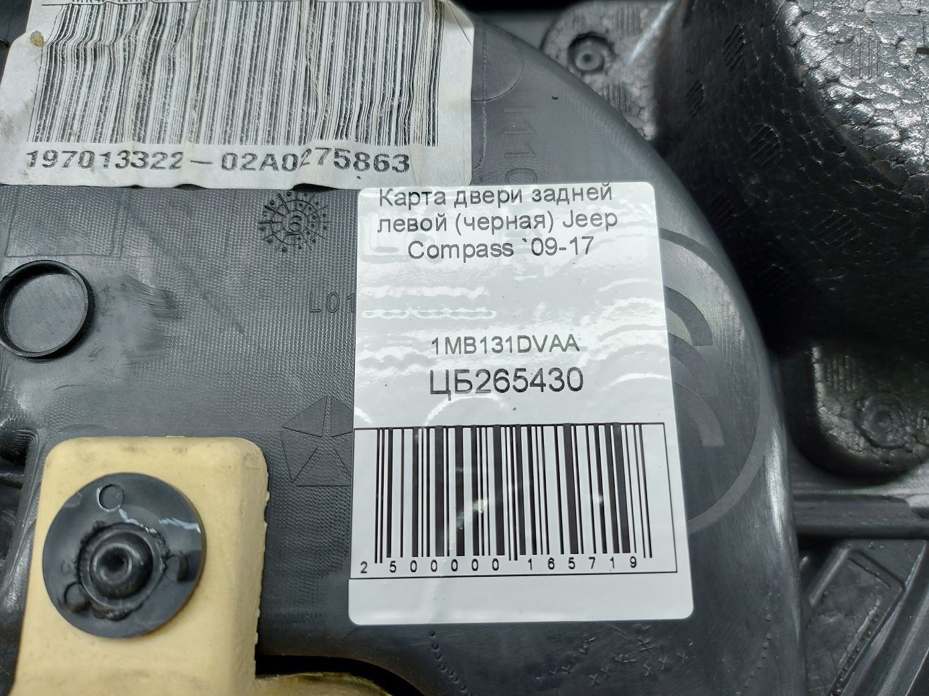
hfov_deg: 71.6
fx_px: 644
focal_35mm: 24
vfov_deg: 56.8
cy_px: 348
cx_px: 464
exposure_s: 1/50
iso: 32
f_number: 1.8
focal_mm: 5.23
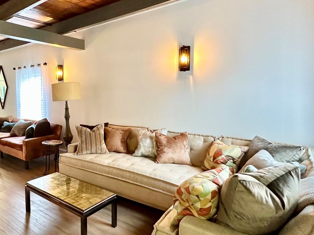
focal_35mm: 25
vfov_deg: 54.9
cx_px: 88
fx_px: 227
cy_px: 113
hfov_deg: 66.1
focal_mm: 2.22
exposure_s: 1/60
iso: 320
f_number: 2.2
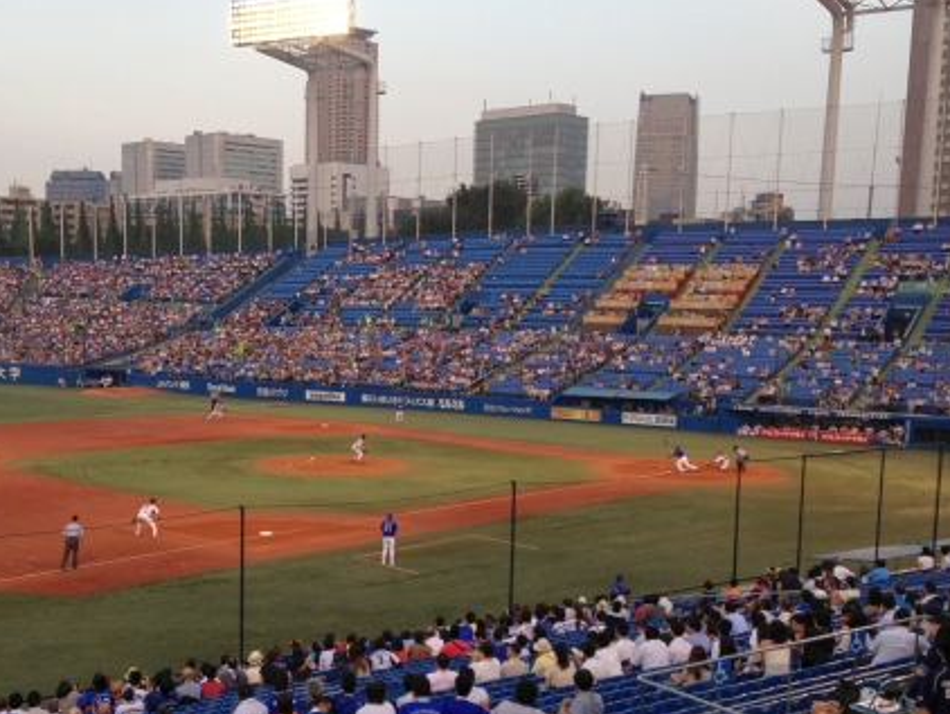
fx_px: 1373
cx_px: 419
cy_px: 459
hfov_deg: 38.1
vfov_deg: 29.0
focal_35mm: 50
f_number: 2.4
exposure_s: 1/188
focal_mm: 4.12
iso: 50
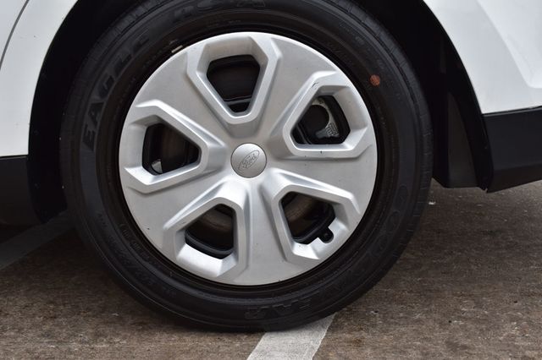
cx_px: 271
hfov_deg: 38.9
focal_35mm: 51
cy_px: 180
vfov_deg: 26.5
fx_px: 767
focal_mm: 34
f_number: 10
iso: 400
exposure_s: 1/200
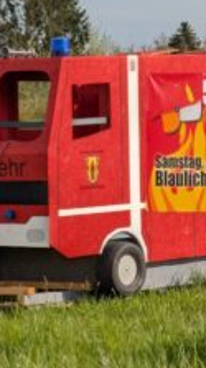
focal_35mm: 215
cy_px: 147
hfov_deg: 5.6
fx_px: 2093
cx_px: 180
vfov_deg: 10.0
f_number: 2.8
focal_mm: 17.91
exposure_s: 1/1718
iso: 43
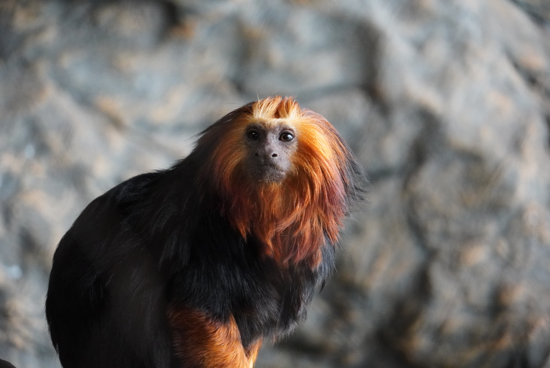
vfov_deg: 6.8
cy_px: 184
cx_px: 275
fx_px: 3096
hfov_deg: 10.2
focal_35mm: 202
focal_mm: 135
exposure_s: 1/200
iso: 6400
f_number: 5.6
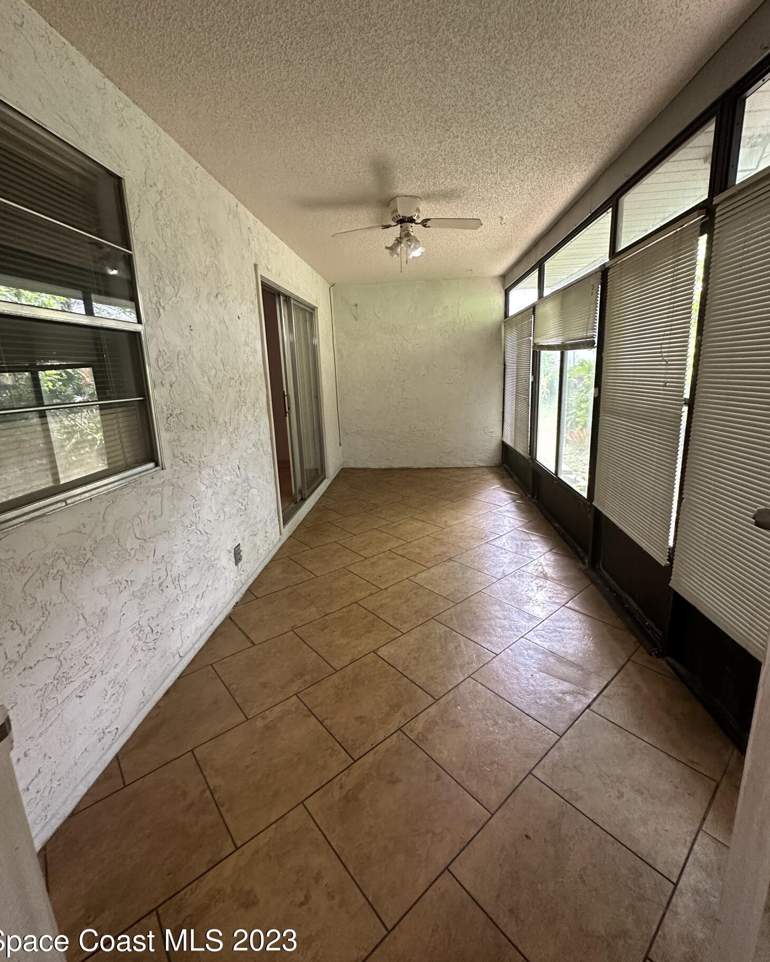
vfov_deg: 96.7
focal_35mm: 15
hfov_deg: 84.0
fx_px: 427
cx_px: 379
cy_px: 461
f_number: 2.2
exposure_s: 1/60
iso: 500
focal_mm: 2.22
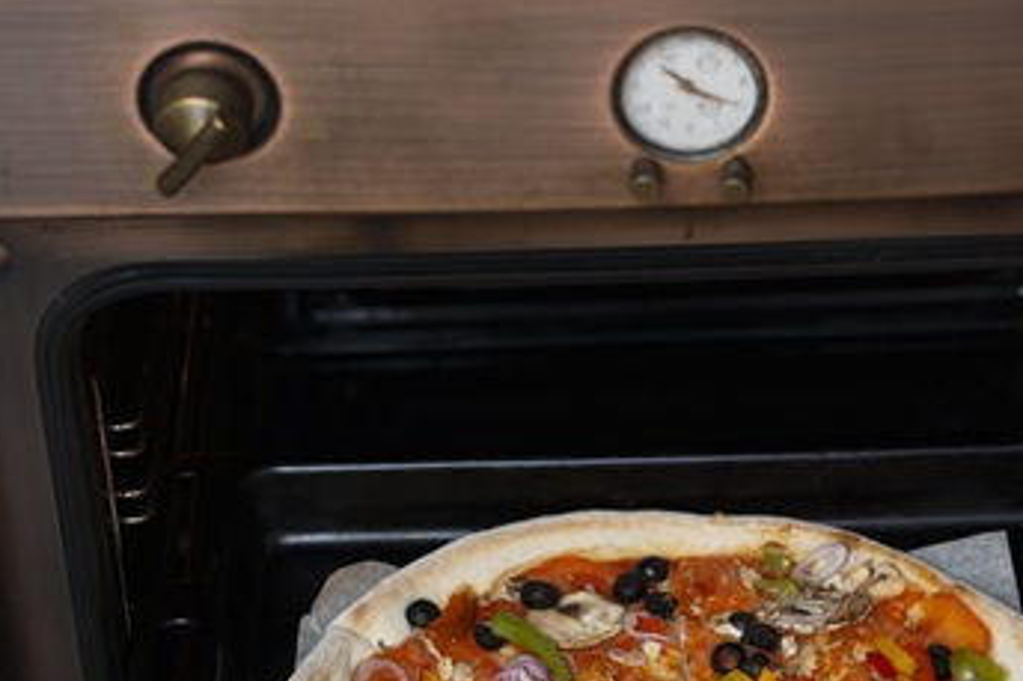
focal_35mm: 128
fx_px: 3635
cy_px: 507
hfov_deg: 15.8
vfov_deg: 10.7
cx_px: 975
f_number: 2.8
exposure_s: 1/250
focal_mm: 55
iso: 200
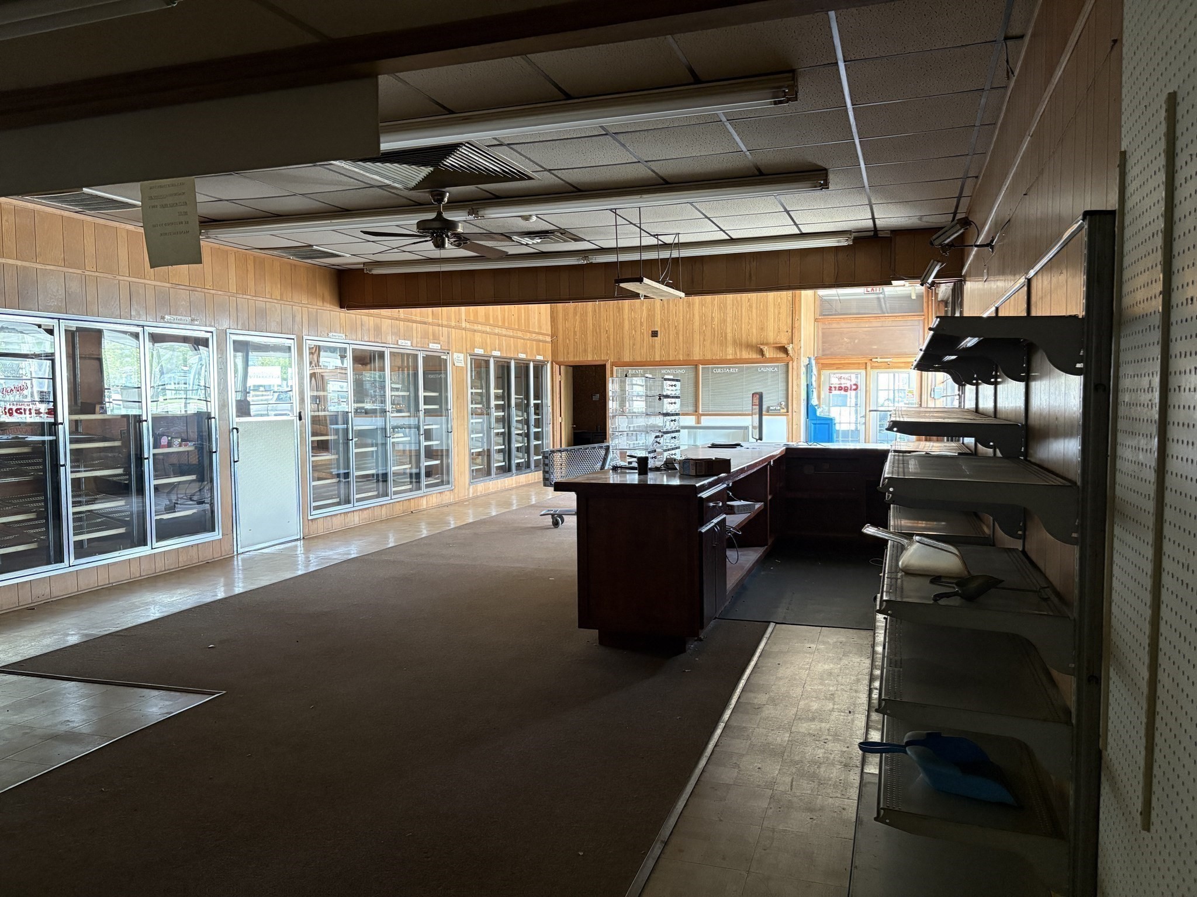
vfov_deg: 53.1
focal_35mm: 26
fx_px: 899
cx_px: 598
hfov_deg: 67.3
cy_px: 448
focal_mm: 5.96
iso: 320
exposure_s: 1/60
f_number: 1.6
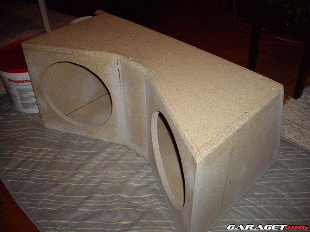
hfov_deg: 49.0
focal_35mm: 38
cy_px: 116
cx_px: 155
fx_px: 340
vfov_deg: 37.7
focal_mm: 6.2
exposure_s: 1/40
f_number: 2.7
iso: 400
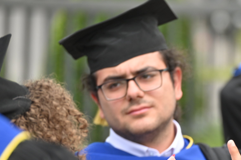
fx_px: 3989
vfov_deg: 2.3
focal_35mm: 596
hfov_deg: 3.4
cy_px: 175
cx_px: 344
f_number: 4.5
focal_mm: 200
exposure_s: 1/500
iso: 200
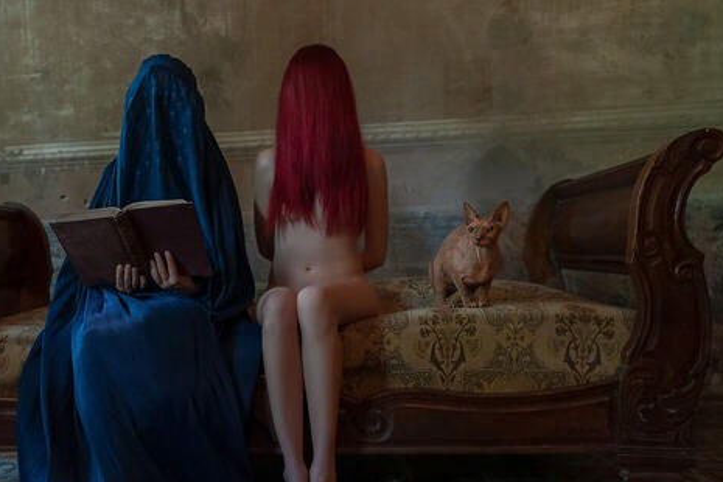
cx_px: 263
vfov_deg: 42.2
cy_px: 286
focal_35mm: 31
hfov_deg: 59.4
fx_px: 623
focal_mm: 24
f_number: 3.2
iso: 2000
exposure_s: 1/160
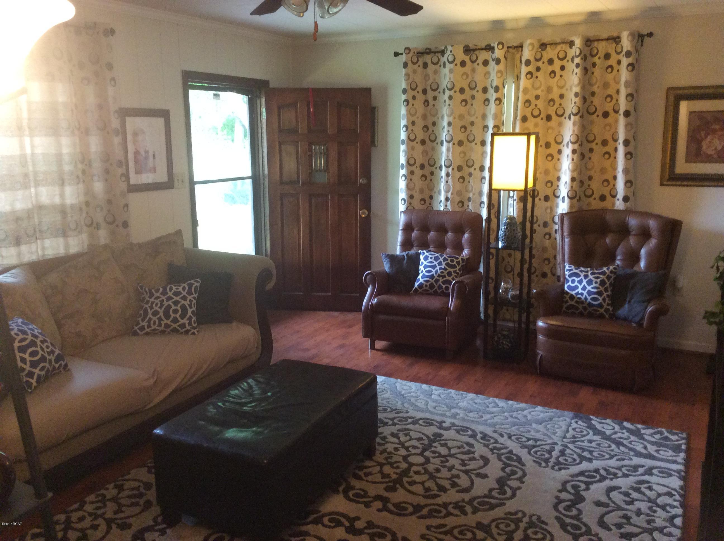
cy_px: 270
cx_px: 362
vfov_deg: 44.1
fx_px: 668
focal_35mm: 32
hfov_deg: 56.9
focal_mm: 3.3
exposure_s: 1/24
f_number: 2.4
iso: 200
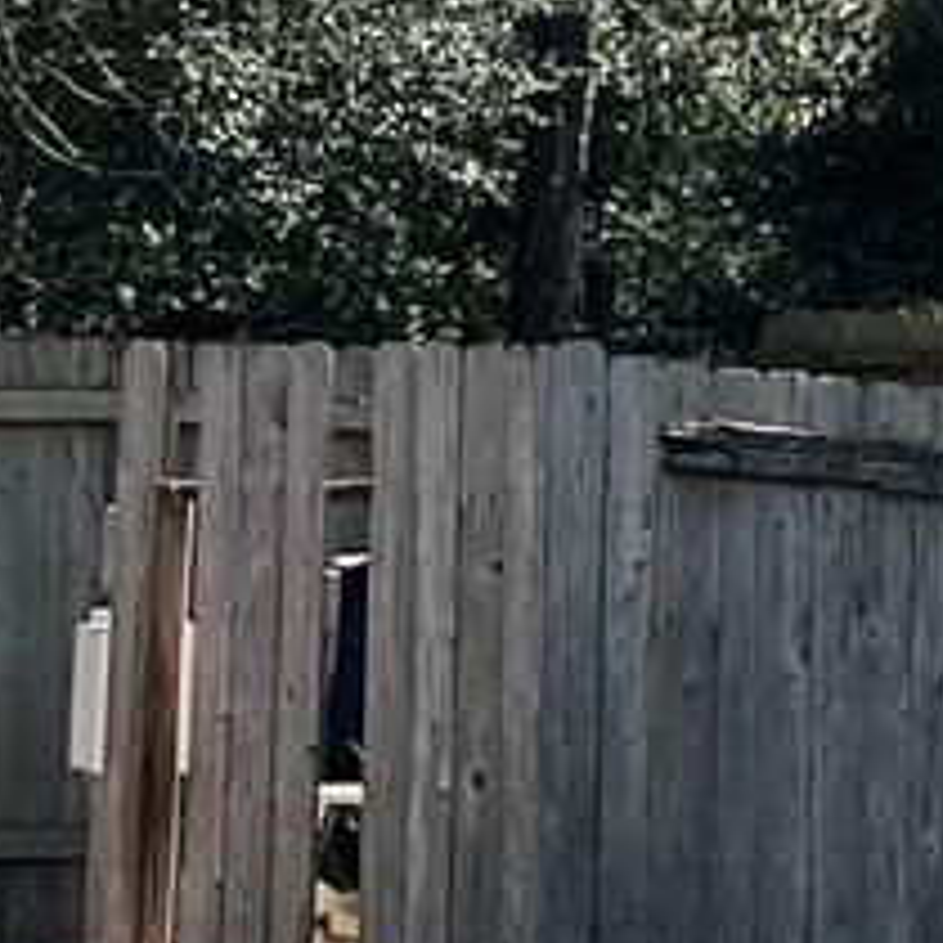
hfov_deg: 7.7
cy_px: 997
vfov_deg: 7.8
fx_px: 6904
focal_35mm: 224
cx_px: -467
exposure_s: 1/2020
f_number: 1.6
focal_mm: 4.2
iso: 32
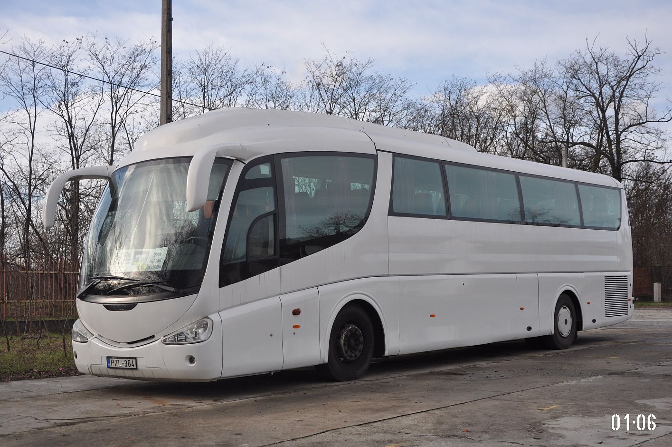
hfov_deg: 41.2
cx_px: 336
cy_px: 224
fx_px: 895
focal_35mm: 48
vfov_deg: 28.0
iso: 400
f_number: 5
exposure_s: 1/1250
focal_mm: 32
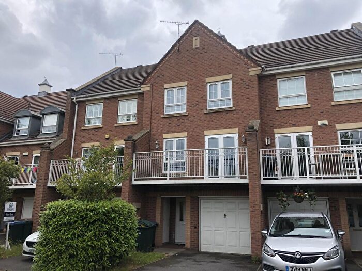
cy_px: 136
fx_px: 293
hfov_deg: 63.4
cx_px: 181
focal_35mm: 28
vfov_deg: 49.7
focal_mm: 3.99
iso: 20
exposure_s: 1/1185
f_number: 1.8
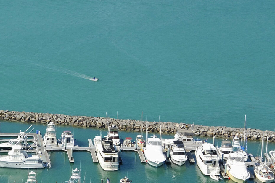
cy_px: 231
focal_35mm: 227
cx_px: -59
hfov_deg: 8.9
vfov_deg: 6.0
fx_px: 1735
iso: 400
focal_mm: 55
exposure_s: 1/1000
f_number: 9
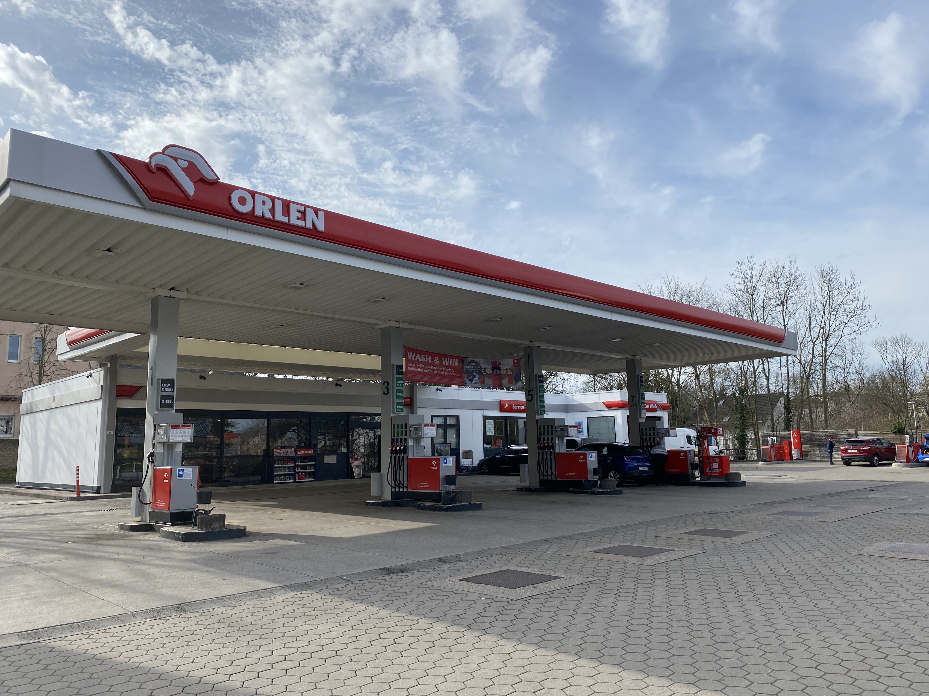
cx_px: 464
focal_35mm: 26
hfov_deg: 67.3
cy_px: 348
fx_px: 698
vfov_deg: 53.1
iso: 32
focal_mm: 4.25
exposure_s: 1/3401
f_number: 1.8
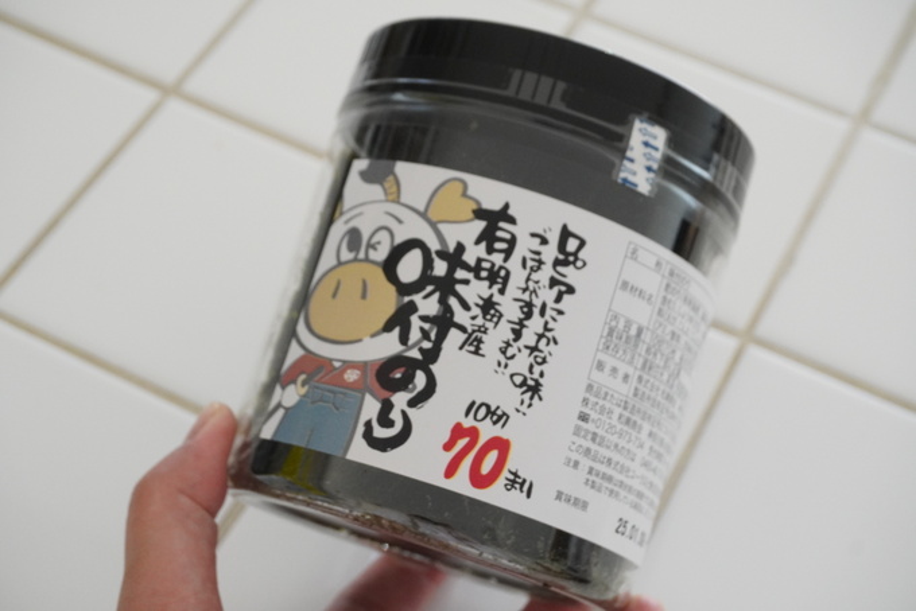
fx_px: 1565
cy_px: 306
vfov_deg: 22.1
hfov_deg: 32.6
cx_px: 458
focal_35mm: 62
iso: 2500
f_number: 8
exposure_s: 1/80
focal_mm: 41
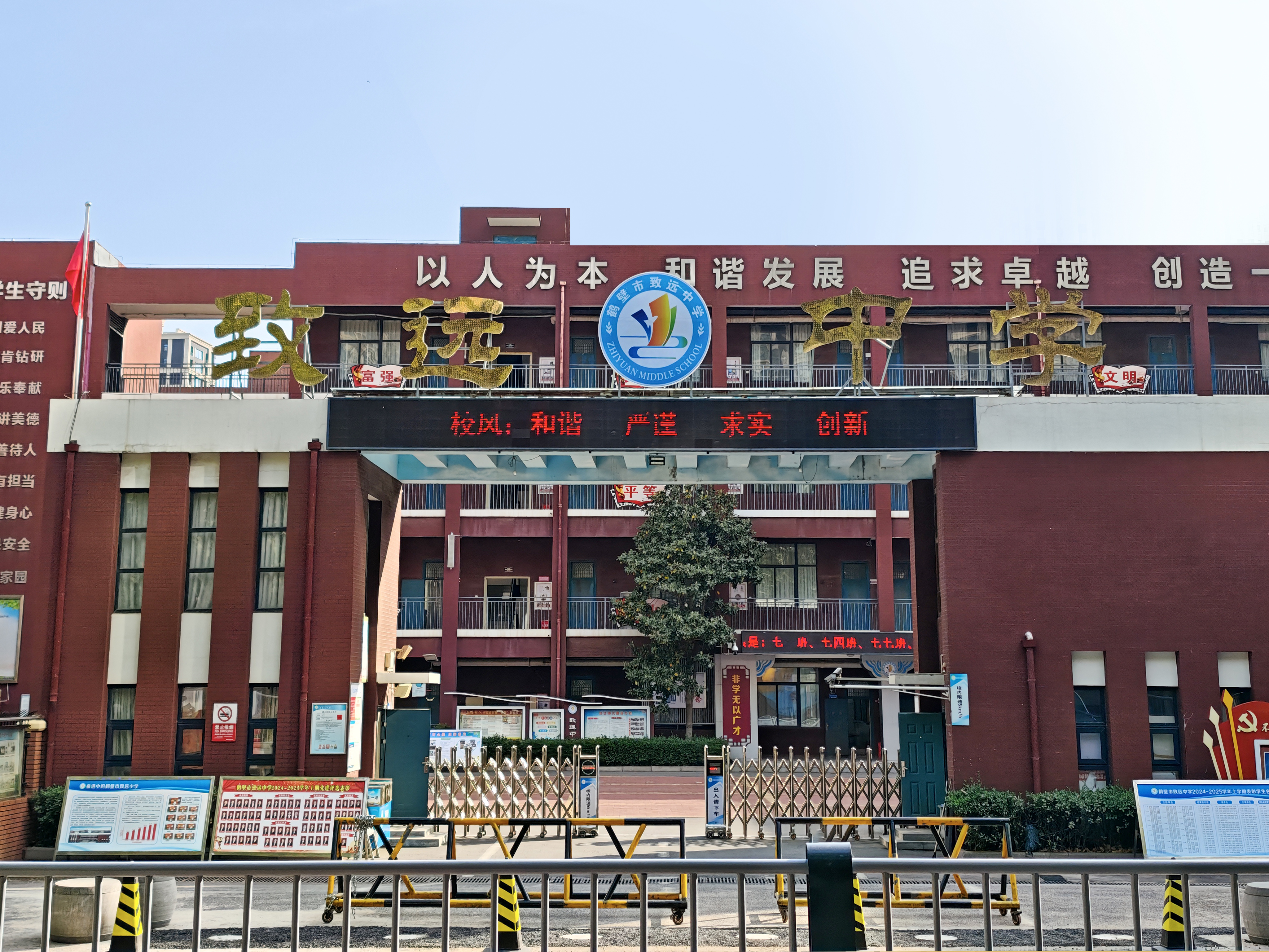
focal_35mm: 47
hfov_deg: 40.4
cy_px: 476
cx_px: 634
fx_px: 1723
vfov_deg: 30.9
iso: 50
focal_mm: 6.68
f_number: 1.44
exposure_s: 1/3020
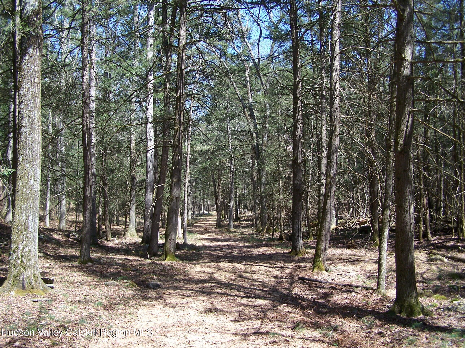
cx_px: 232
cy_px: 174
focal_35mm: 38
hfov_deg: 49.0
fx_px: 510
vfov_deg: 37.7
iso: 80
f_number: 2.8
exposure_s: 1/320
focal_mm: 6.3
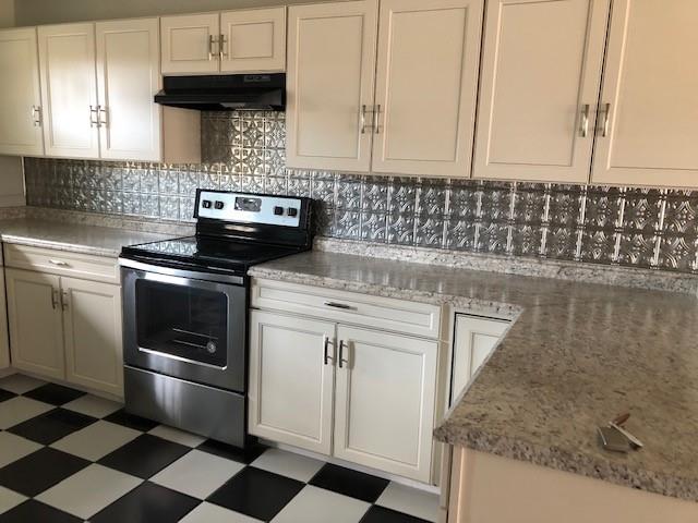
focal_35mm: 28
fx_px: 565
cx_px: 349
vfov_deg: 49.7
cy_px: 262
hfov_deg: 63.4
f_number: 1.8
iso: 64
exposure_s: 1/15
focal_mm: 3.99
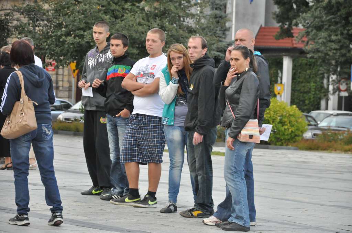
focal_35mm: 158
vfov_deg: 8.7
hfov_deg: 13.1
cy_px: 116
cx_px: 176
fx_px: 1538
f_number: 5.6
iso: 2000
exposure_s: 1/1000
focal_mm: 105
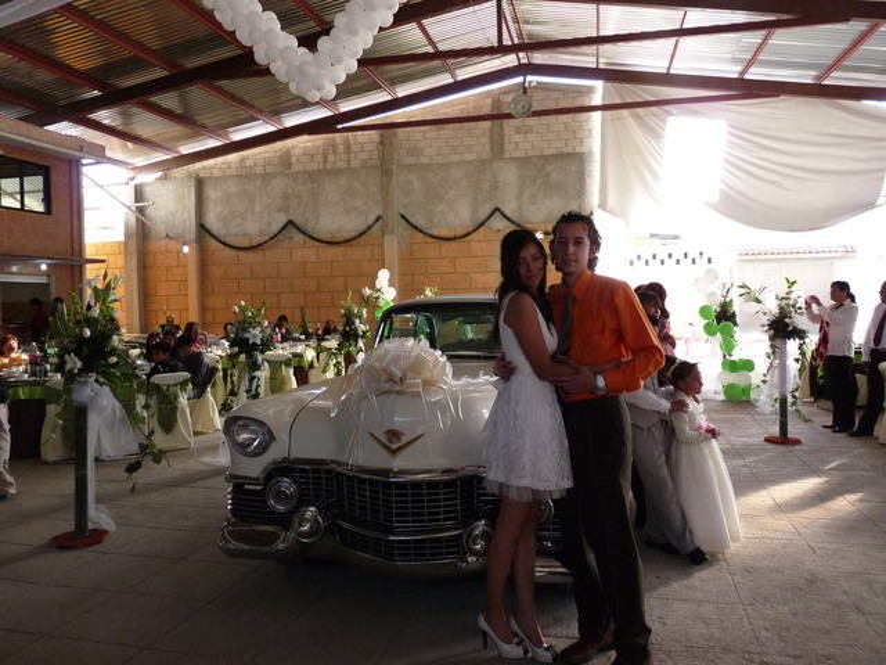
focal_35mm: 27
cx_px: 443
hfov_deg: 65.3
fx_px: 691
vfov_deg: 51.4
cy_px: 332
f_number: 2.8
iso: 400
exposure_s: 1/160
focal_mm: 4.8
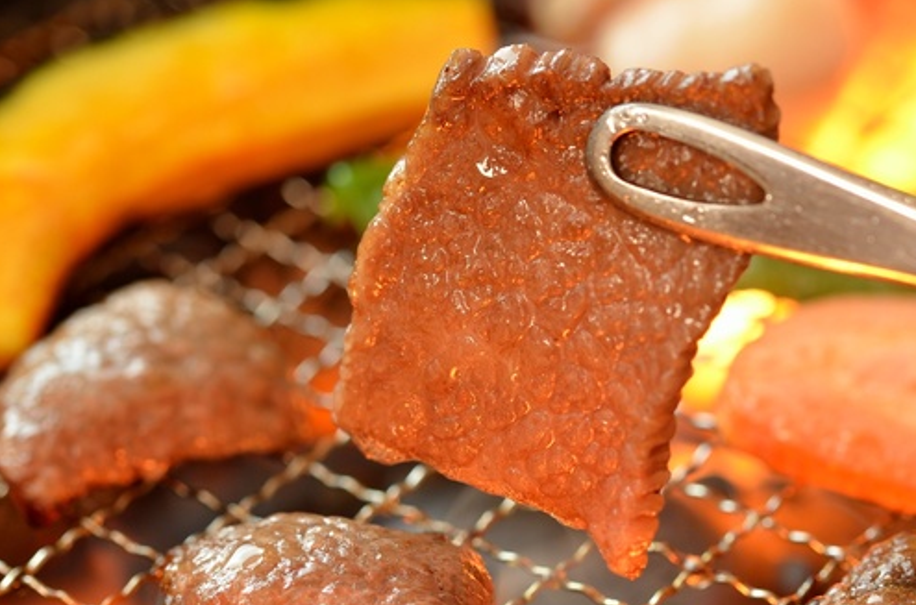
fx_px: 3324
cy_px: 344
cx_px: 537
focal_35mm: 131
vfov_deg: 10.4
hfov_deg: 15.7
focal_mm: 60
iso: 200
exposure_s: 1/25
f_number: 4.5
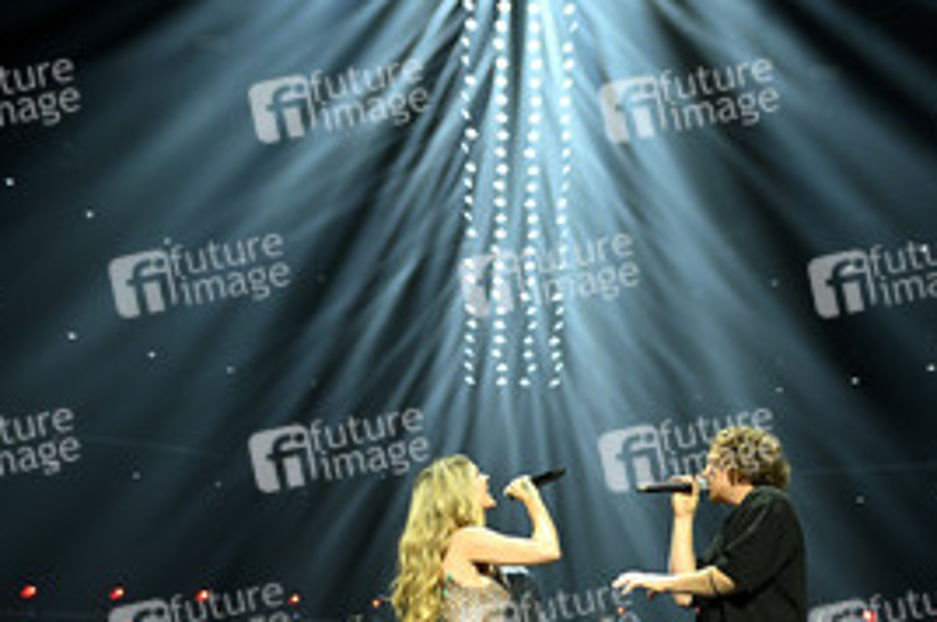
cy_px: 363
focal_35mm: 59
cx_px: 596
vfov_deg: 22.9
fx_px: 1534
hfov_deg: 33.8
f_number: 2
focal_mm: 35
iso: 1000
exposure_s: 1/320
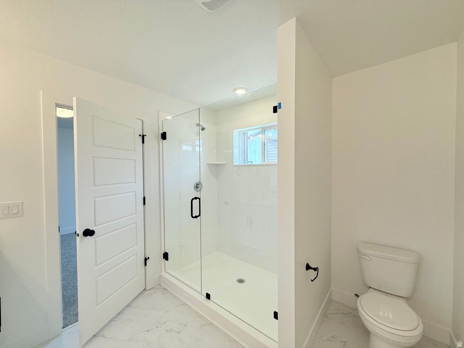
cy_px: 174
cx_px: 232
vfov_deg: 85.7
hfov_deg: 102.1
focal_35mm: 14
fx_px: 188
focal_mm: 2.22
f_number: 2.2
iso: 64
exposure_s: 1/191
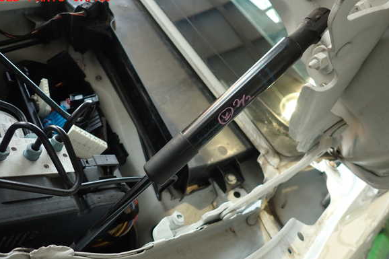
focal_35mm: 27
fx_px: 292
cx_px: 189
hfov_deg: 67.4
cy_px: 140
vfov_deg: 47.9
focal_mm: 4.5
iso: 200
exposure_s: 1/60
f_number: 2
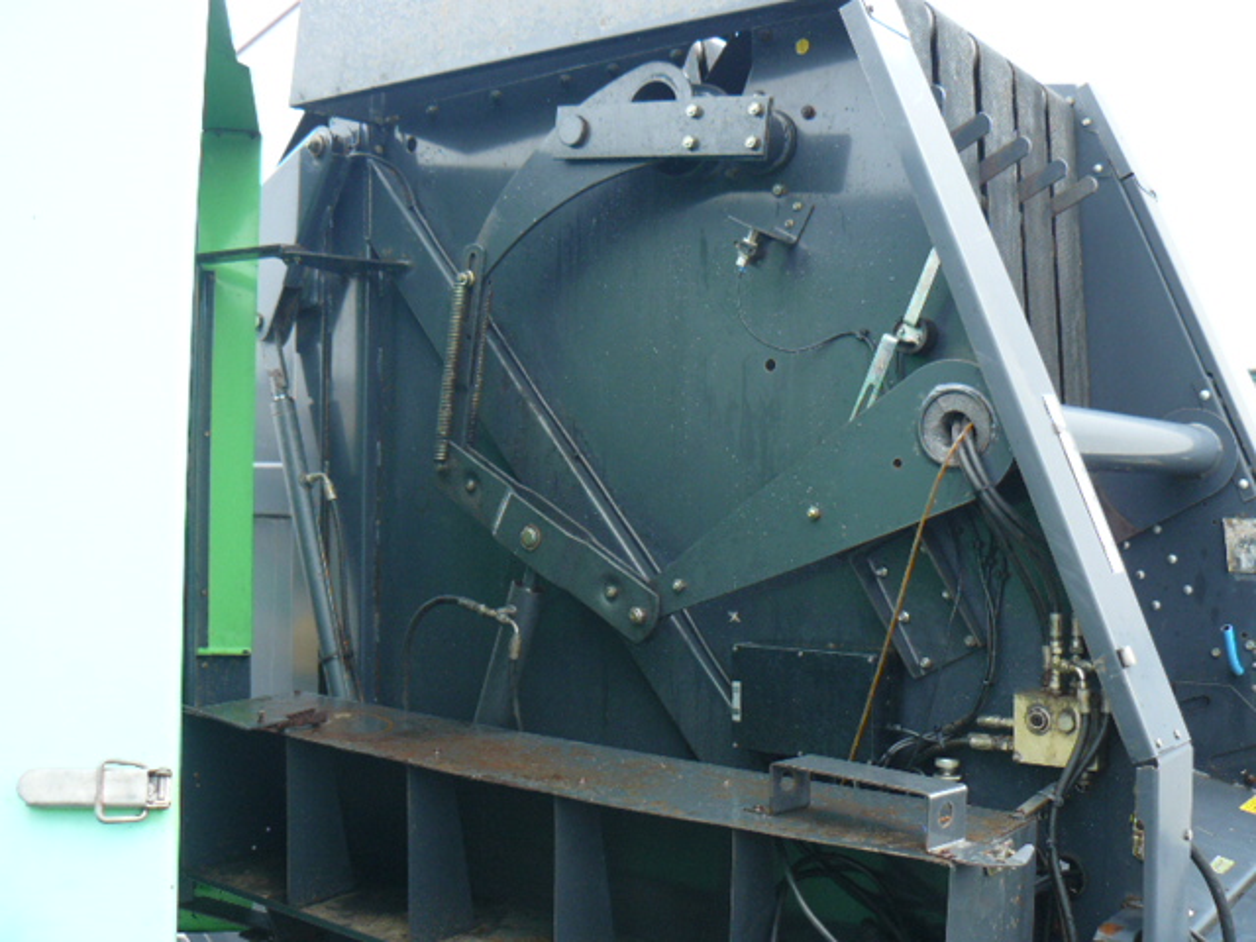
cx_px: 628
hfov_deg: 51.4
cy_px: 471
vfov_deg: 39.7
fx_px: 1306
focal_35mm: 36
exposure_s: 1/100
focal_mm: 6
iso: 100
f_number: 2.8
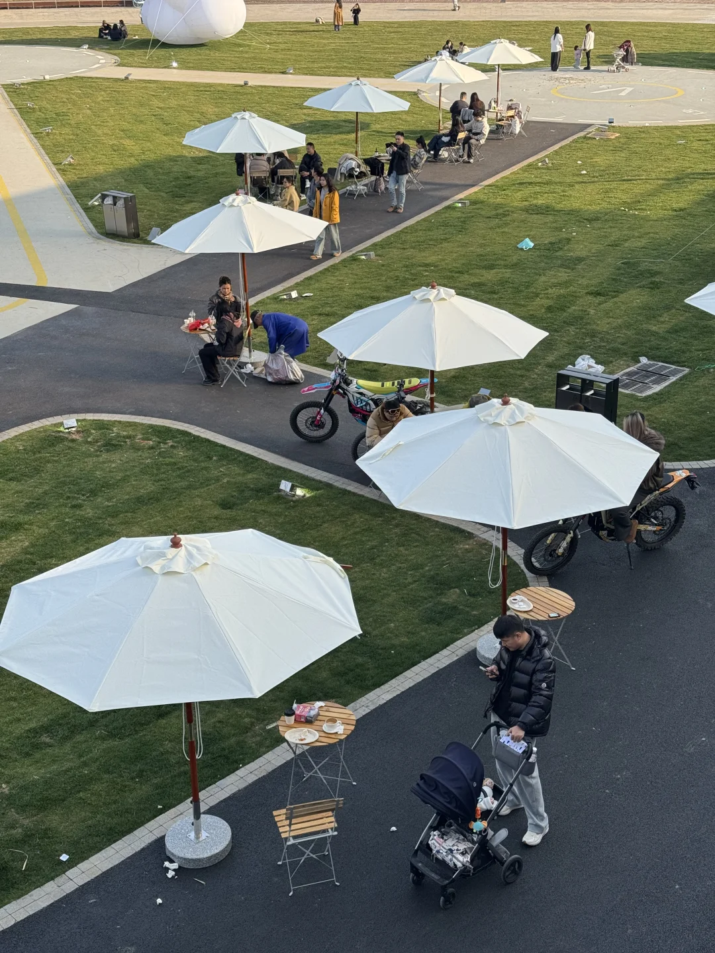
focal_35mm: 48
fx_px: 1322
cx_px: 358
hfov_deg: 30.3
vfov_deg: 39.7
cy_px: 476
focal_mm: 6.76
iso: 64
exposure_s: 1/1458
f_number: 1.78
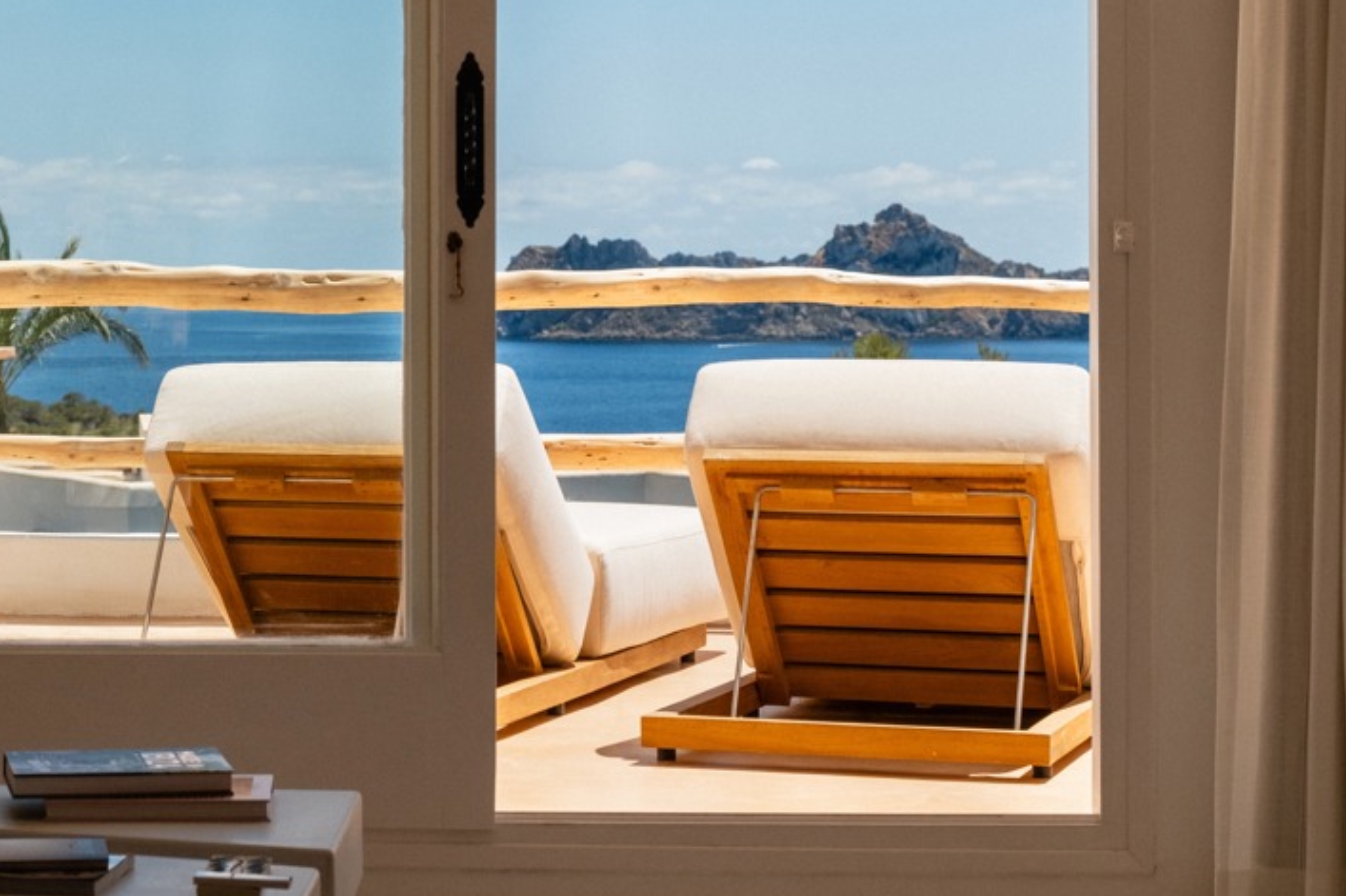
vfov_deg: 15.1
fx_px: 3364
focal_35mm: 90
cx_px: 297
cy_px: 242
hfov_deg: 22.4
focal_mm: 35
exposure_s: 1/3200
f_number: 5
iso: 640
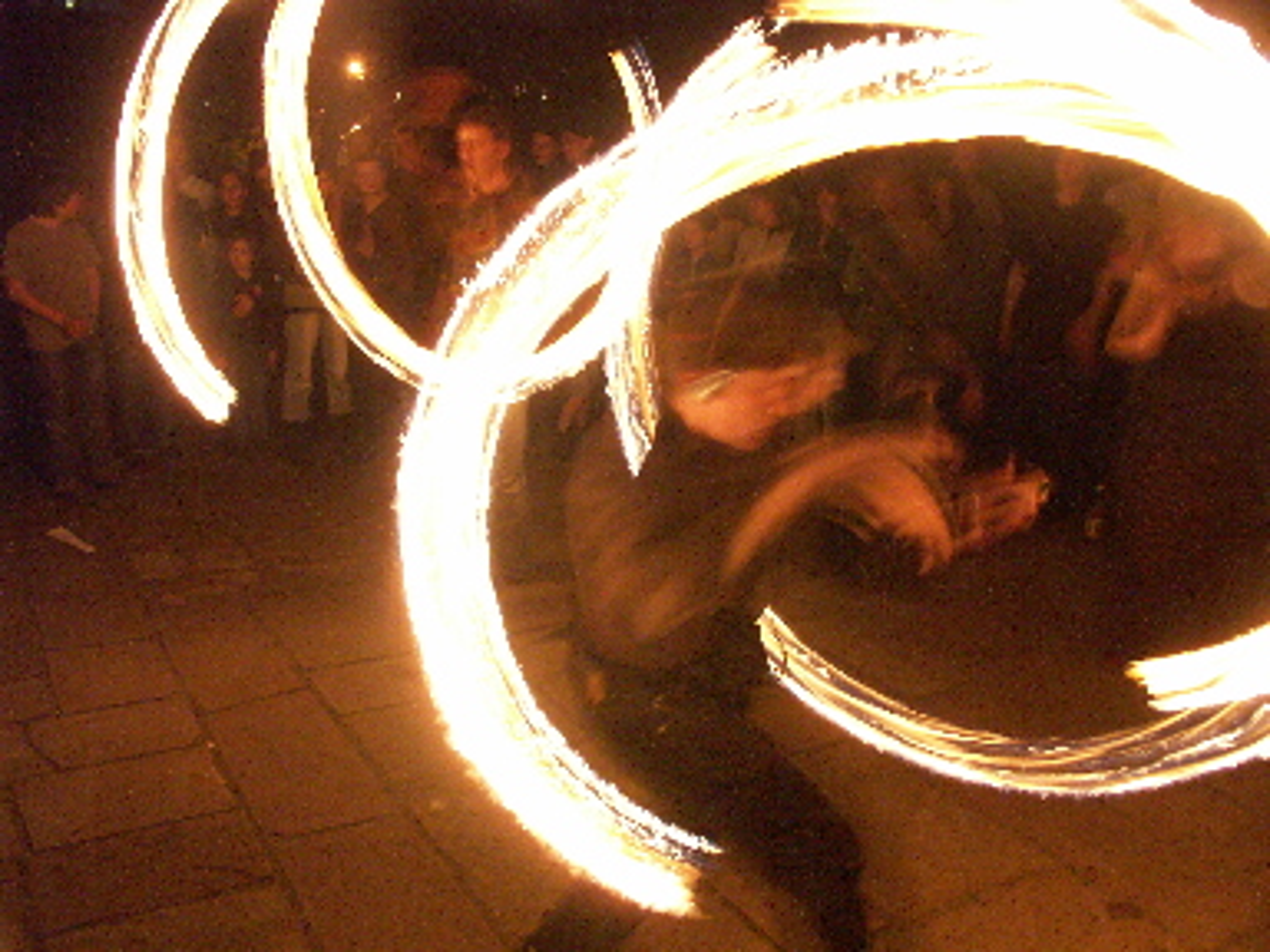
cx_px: 635
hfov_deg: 55.4
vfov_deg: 42.9
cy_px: 476
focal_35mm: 33
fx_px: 1211
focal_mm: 8.59
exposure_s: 1/2.5
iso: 400
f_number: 3.5
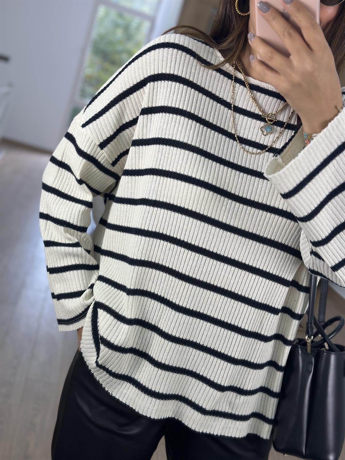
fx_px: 638
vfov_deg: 39.7
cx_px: 172
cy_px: 230
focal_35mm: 48
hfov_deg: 30.3
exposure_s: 1/358
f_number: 1.78
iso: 80
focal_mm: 6.86
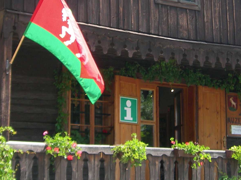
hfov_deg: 20.0
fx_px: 682
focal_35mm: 98
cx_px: 115
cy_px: 68
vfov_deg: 15.1
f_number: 2.8
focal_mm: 7.8
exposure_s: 1/239
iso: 50
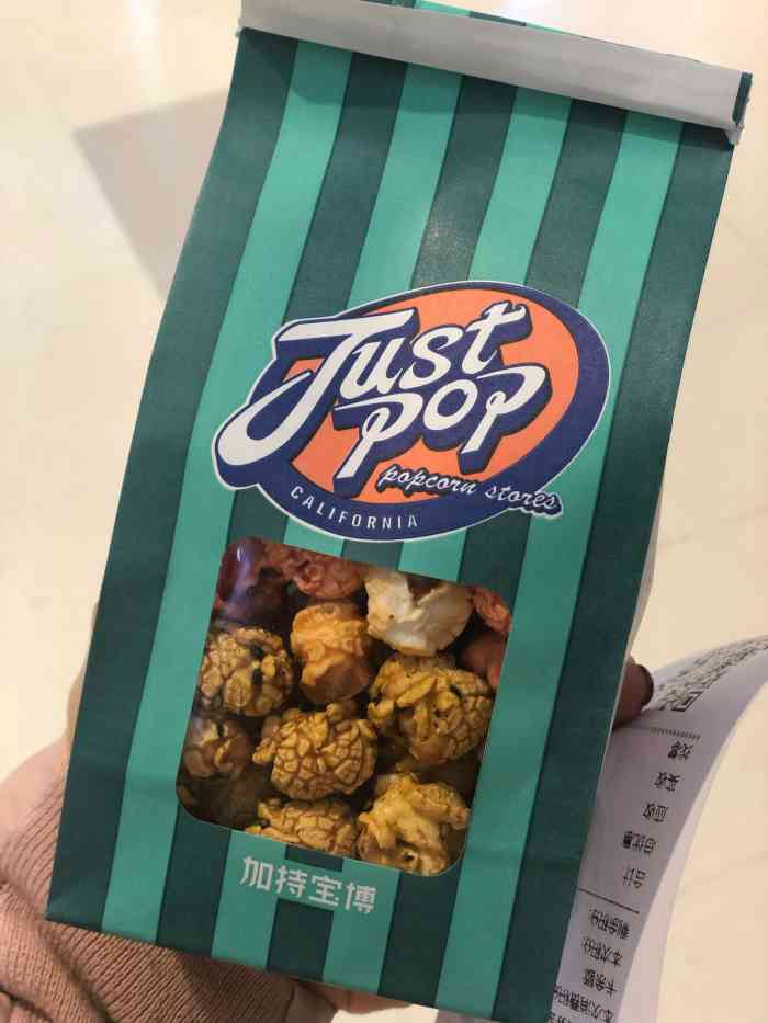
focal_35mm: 52
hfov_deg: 28.0
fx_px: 1538
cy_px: 512
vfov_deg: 36.8
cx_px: 384
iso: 80
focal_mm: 6
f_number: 2.4
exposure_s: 1/50
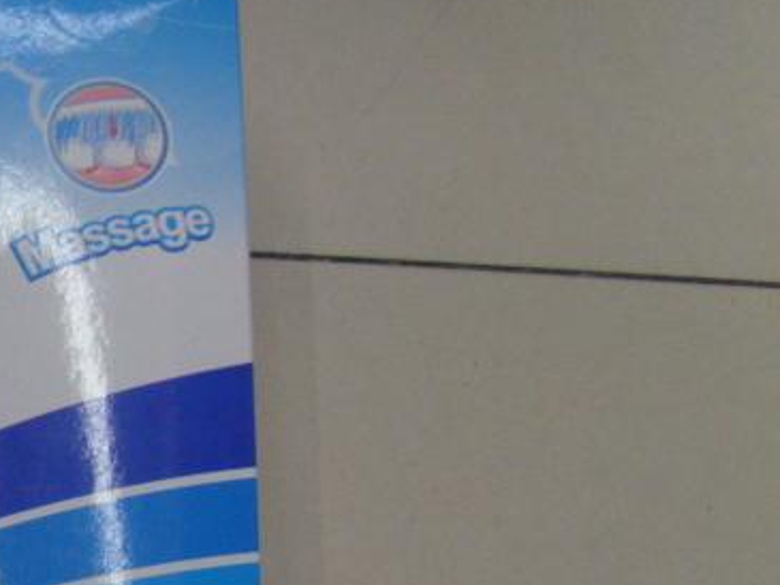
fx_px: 2277
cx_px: -295
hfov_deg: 17.9
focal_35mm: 101
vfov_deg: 14.2
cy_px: 720
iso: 200
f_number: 3.5
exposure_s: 1/45
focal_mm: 6
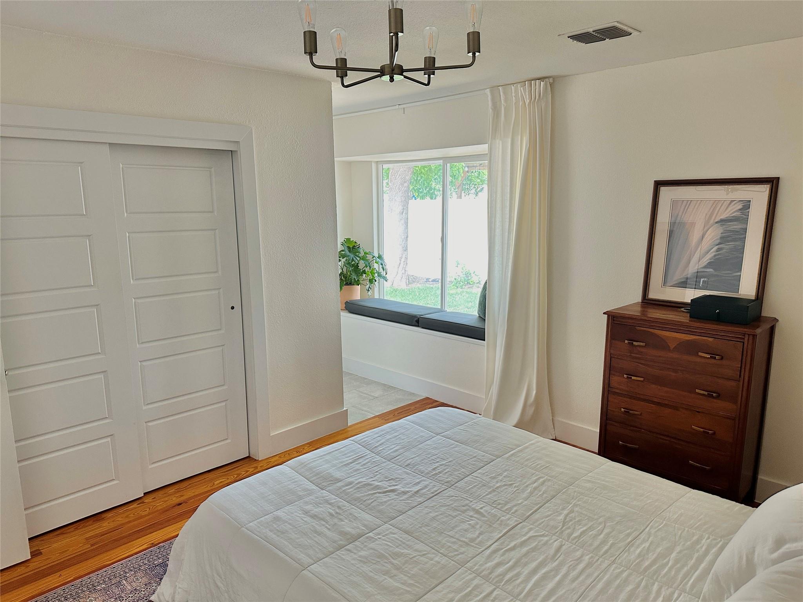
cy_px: 301
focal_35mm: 24
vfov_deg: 56.8
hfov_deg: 71.6
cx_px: 402
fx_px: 557
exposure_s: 1/77
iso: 250
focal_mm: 6.86
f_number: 1.78
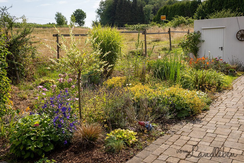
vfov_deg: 53.1
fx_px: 163
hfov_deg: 73.7
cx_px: 122
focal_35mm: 24
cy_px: 82
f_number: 5
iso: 100
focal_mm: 16
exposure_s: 1/1000
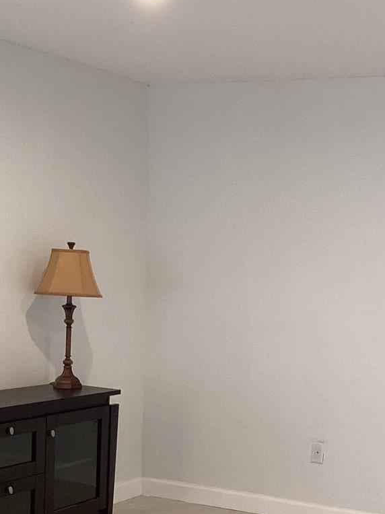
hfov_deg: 22.3
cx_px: 312
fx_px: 964
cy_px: 364
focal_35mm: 65
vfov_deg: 29.5
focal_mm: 3.3
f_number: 2.4
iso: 125
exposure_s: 1/50
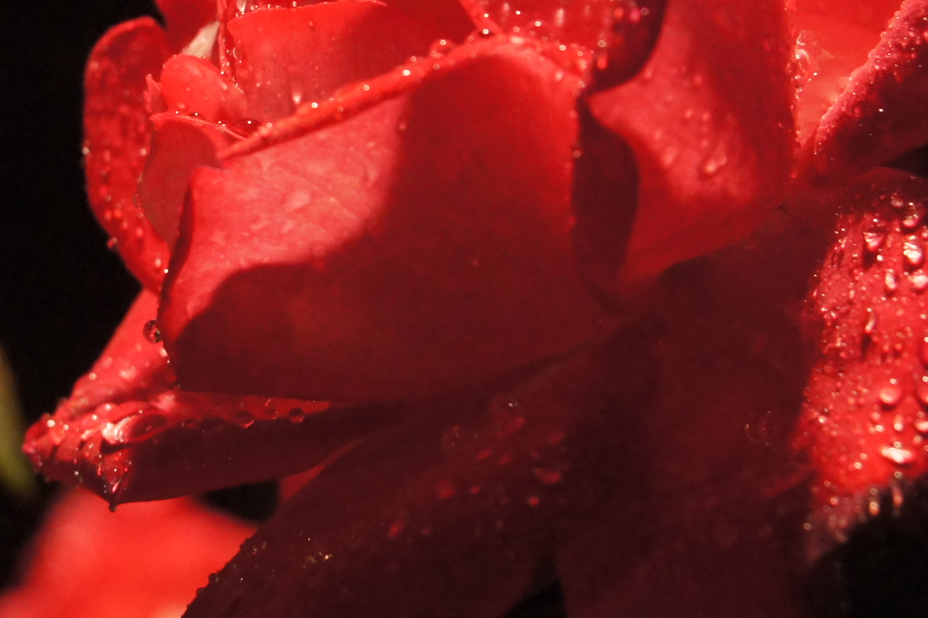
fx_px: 4769
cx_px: 26
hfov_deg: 11.0
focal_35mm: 185
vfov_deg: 7.4
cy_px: 189
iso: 3200
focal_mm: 57
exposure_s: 1/60
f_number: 6.3
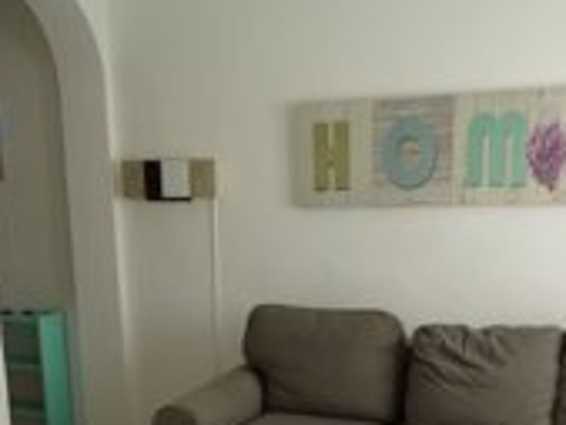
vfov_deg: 27.8
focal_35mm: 51
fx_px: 834
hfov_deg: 37.5
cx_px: 271
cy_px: 361
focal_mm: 4.3
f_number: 3
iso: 100
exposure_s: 1/70
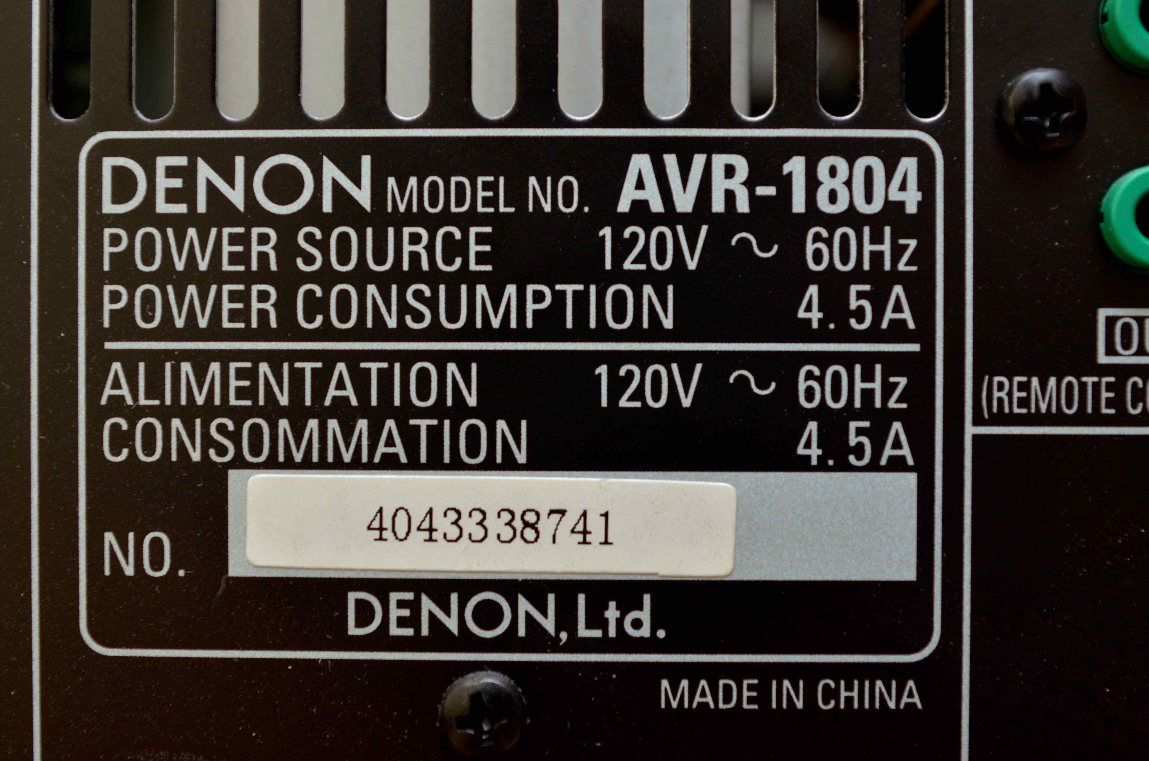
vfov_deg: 31.8
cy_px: 380
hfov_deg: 46.5
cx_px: 574
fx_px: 1338
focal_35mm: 42
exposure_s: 1/60
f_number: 5
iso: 500
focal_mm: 28
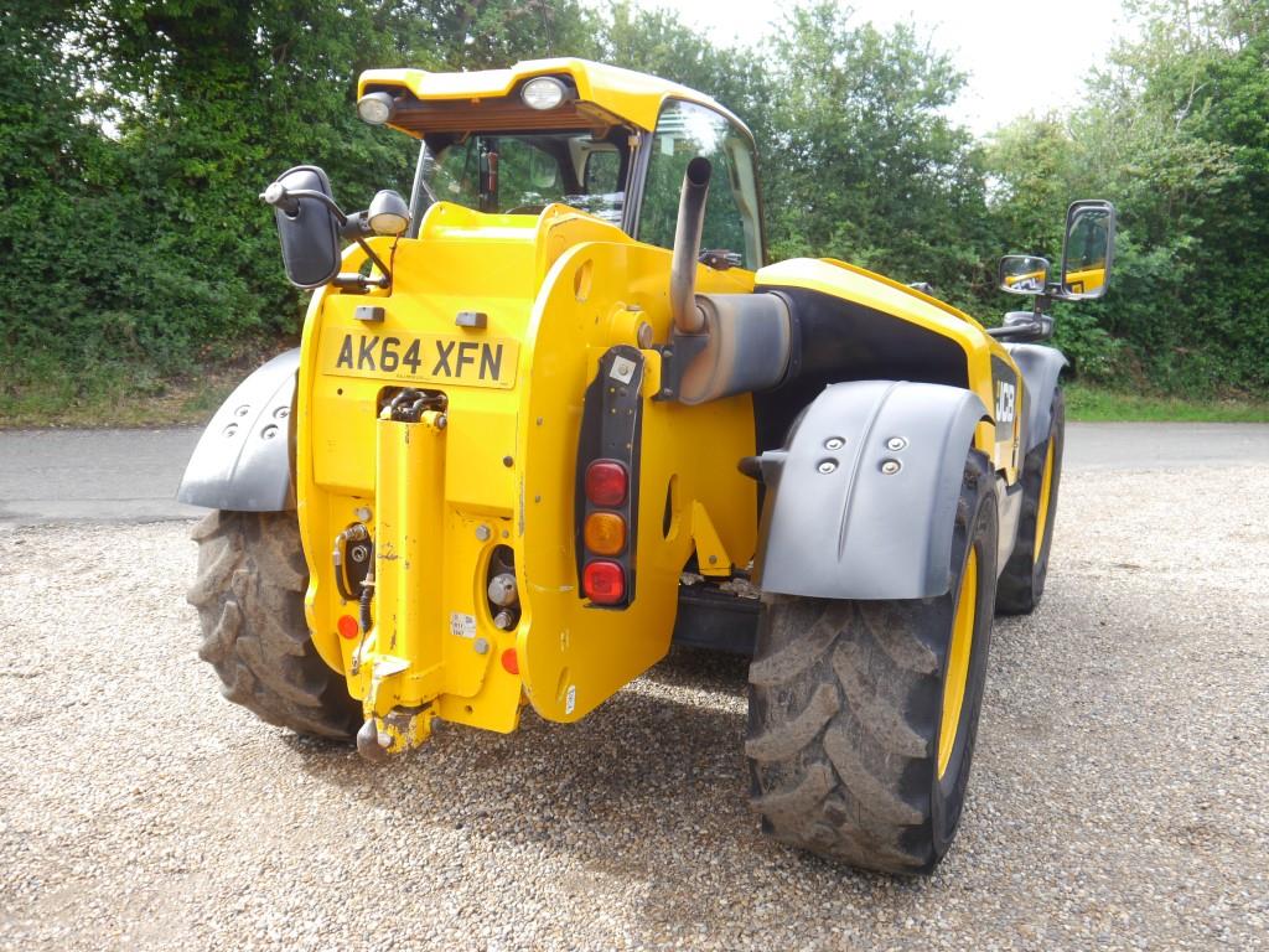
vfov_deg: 44.2
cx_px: 634
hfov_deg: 56.8
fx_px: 1173
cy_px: 476
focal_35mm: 32
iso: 160
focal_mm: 16
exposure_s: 1/125
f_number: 4.5
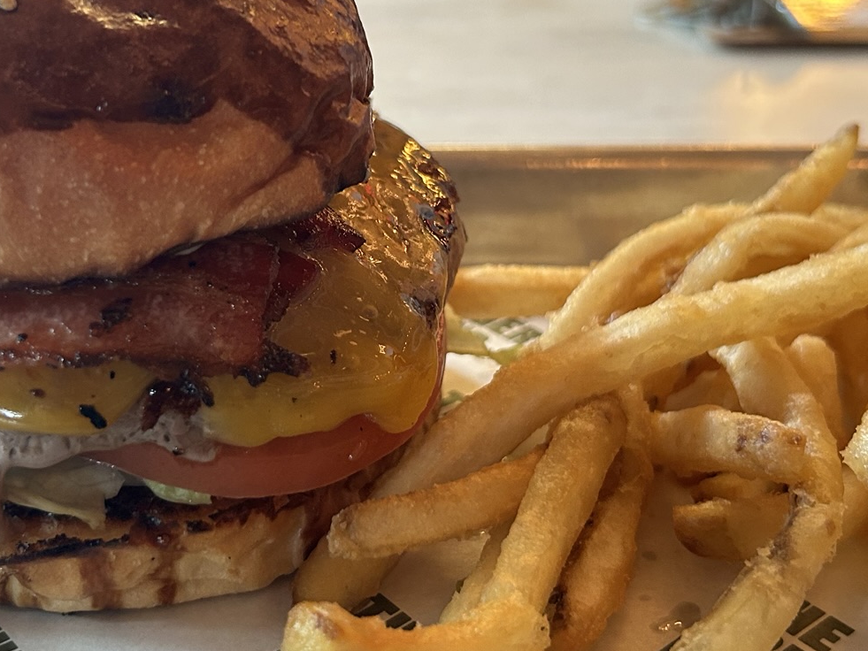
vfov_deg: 27.5
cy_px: 317
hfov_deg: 36.1
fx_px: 1329
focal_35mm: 53
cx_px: 365
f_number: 1.5
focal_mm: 5.7
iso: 200
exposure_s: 1/50
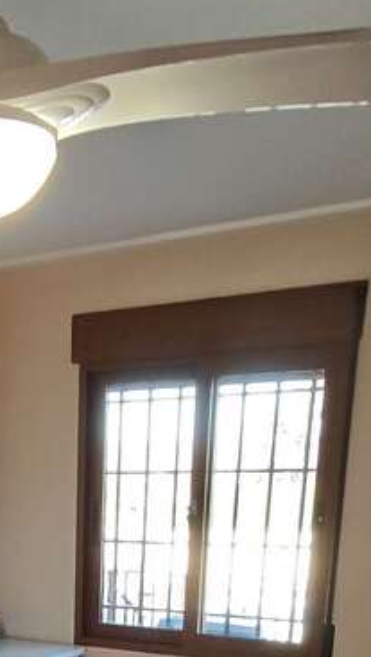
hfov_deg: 21.7
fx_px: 925
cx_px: -17
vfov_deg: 31.8
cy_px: 813
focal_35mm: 53
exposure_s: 1/50
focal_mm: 2.16
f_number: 2.2
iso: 160
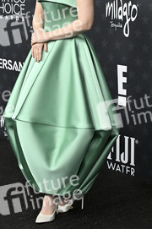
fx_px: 571
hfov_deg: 15.1
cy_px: 68
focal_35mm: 90
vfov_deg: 22.5
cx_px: 63
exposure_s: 1/320
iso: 1250
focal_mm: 61
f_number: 5.6
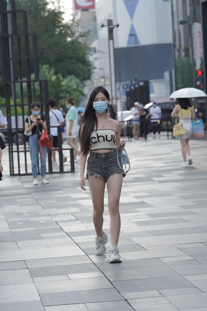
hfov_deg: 10.2
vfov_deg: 15.2
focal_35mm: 135
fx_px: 1165
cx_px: 104
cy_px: 156
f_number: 5.6
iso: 400
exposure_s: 1/400
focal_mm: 135
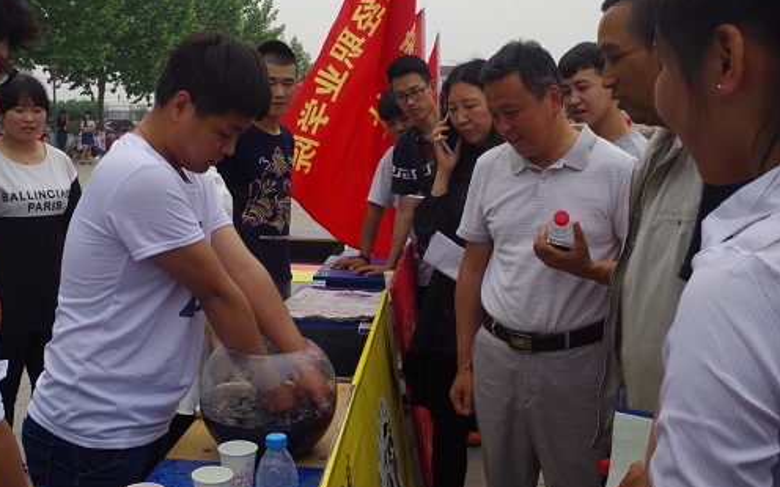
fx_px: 872
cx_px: 363
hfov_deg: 48.2
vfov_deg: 31.2
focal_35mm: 41
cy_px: 247
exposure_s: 1/400
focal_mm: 24.38
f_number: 14
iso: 800
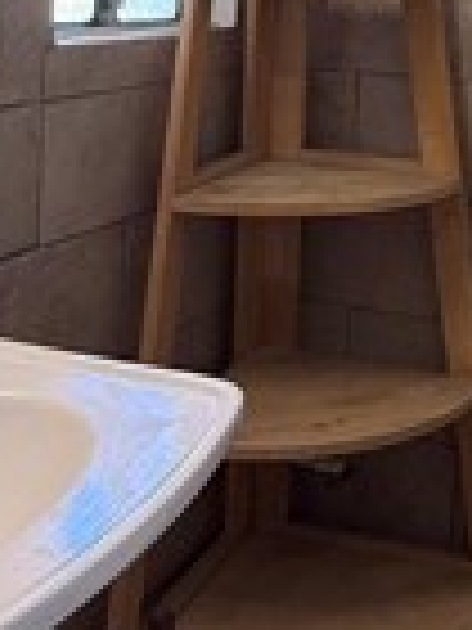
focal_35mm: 64
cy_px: -14
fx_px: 1164
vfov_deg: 28.3
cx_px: 373
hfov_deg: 22.6
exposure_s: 1/120
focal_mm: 2.22
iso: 160
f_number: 2.2
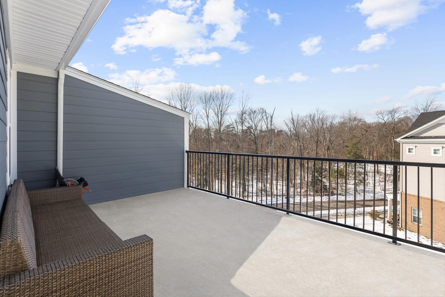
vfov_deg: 73.8
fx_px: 198
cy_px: 148
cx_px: 222
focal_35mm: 16
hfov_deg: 96.7
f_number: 11
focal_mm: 16
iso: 100
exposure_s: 1/200
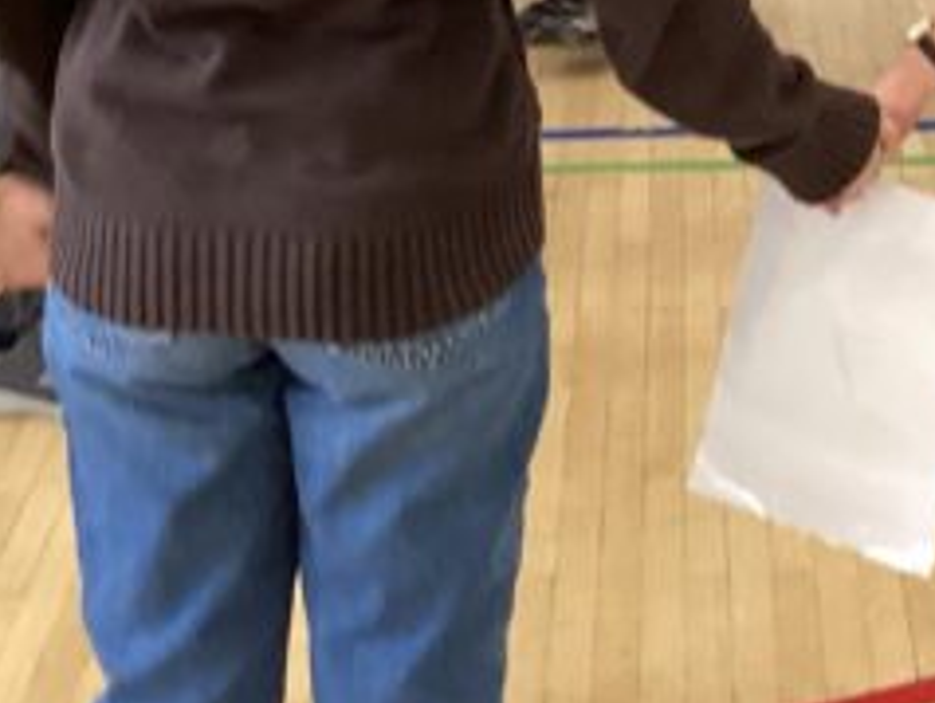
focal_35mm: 104
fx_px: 2812
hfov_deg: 18.6
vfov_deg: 13.5
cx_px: 794
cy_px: -306
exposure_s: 1/50
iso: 160
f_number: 2.4
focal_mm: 3.3
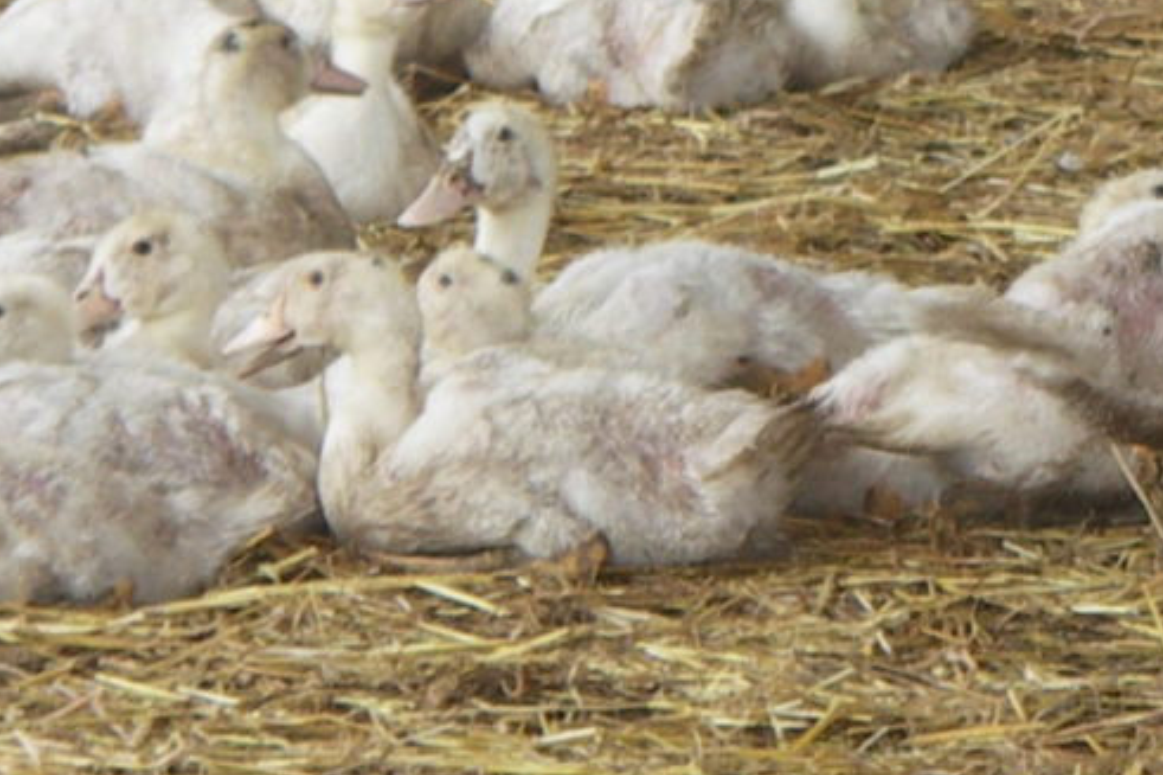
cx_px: 2065
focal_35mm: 573
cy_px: -372
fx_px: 18504
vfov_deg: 2.4
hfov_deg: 3.6
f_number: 3.2
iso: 100
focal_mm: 34.1
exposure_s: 1/100
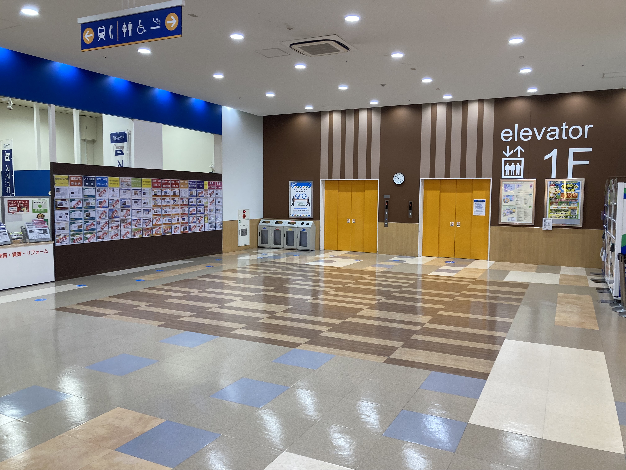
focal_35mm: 28
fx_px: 506
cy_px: 235
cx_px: 313
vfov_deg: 49.7
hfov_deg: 63.4
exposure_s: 1/50
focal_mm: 3.99
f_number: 1.8
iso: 50
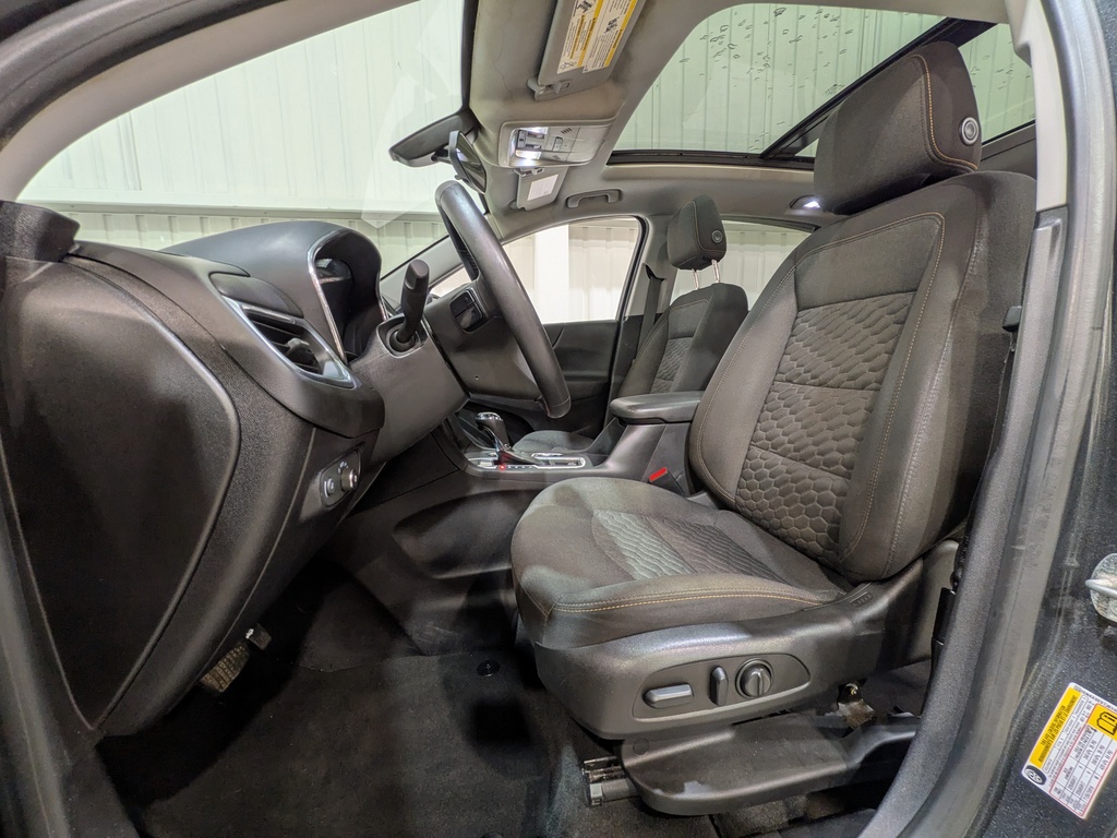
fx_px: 452
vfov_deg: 85.7
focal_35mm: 14
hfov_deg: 102.1
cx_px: 558
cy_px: 419
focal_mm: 1.83
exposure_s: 1/25
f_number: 2.2
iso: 71
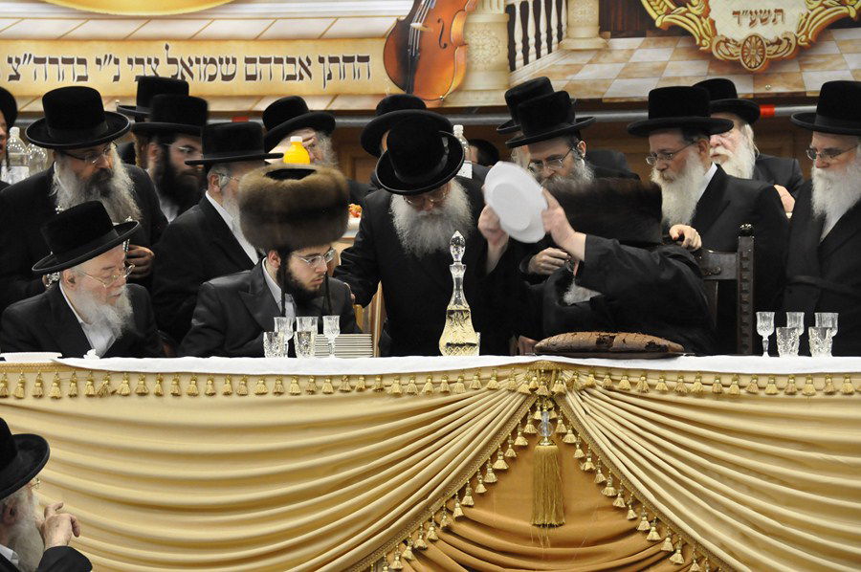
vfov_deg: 8.7
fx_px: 3763
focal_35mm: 158
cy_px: 286
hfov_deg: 13.1
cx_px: 430
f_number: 5.6
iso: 2000
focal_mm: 105
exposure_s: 1/50
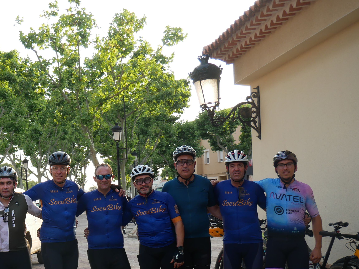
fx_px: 747
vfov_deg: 20.2
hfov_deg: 25.7
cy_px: 223
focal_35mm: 72
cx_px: 5
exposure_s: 1/160
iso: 200
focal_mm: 18
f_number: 4.5
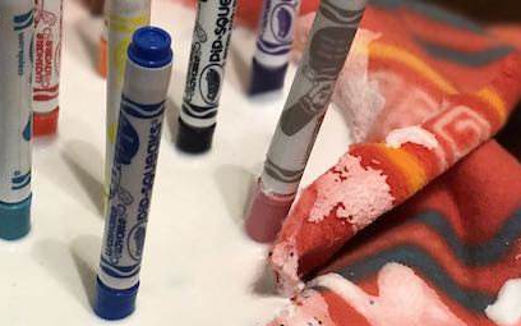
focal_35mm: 111
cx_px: 47
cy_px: 278
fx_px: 1576
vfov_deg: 11.7
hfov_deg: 18.4
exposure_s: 1/60
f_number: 2.8
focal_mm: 6.6
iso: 320
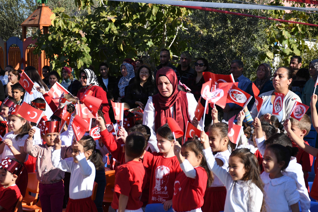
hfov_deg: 20.6
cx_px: 159
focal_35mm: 99
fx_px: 874
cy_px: 110
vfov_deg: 13.8
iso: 100
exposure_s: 1/500
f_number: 5.6
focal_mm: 60
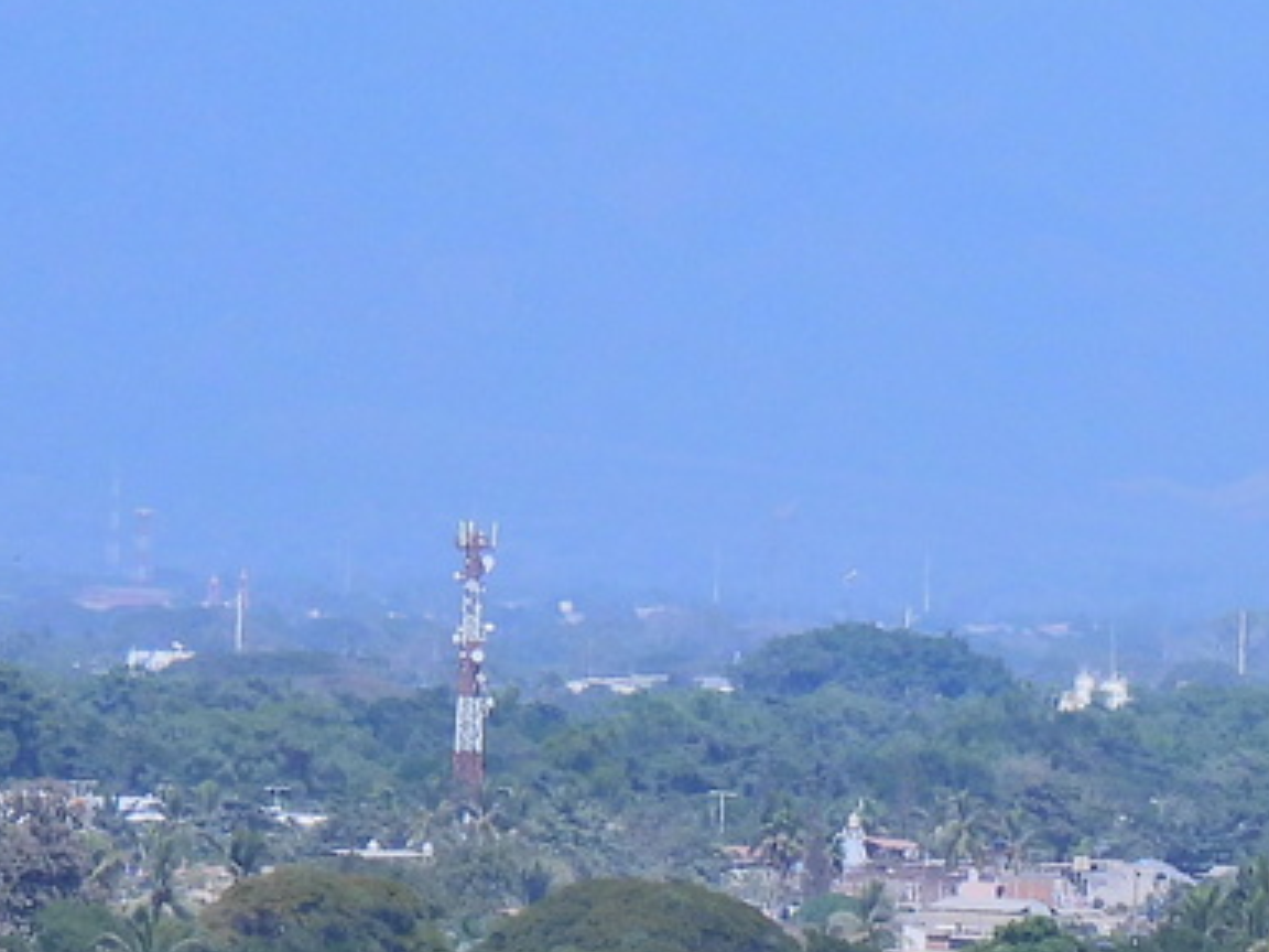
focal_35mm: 733
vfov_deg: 2.0
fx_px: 26871
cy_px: 1491
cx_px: 1490
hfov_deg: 2.7
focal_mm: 39.3
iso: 100
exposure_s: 1/1250
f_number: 4.5
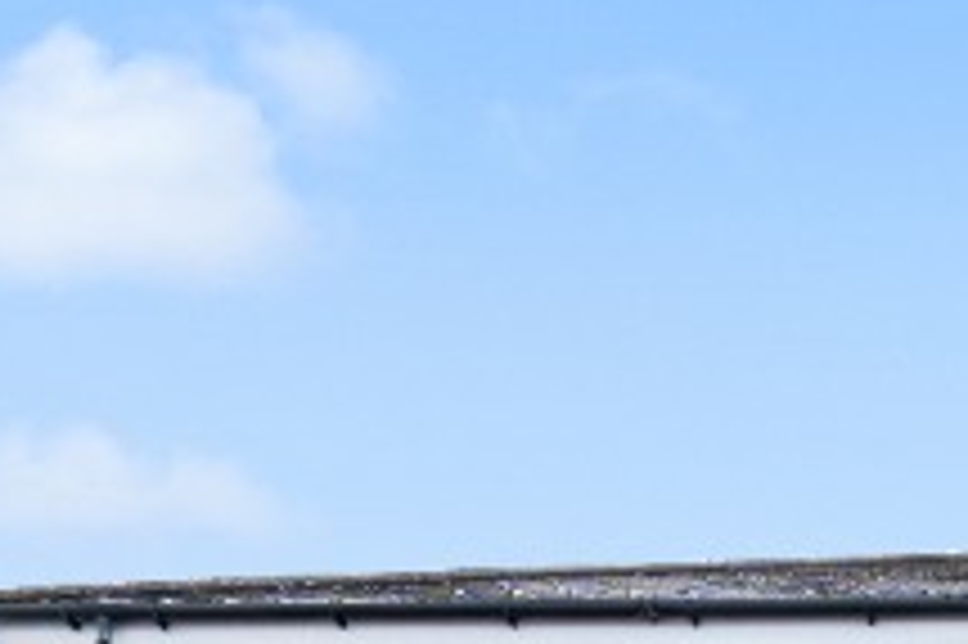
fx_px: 2176
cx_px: 1558
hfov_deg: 20.4
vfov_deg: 13.8
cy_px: 1353
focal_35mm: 81
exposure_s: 1/200
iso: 400
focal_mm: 16
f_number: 8
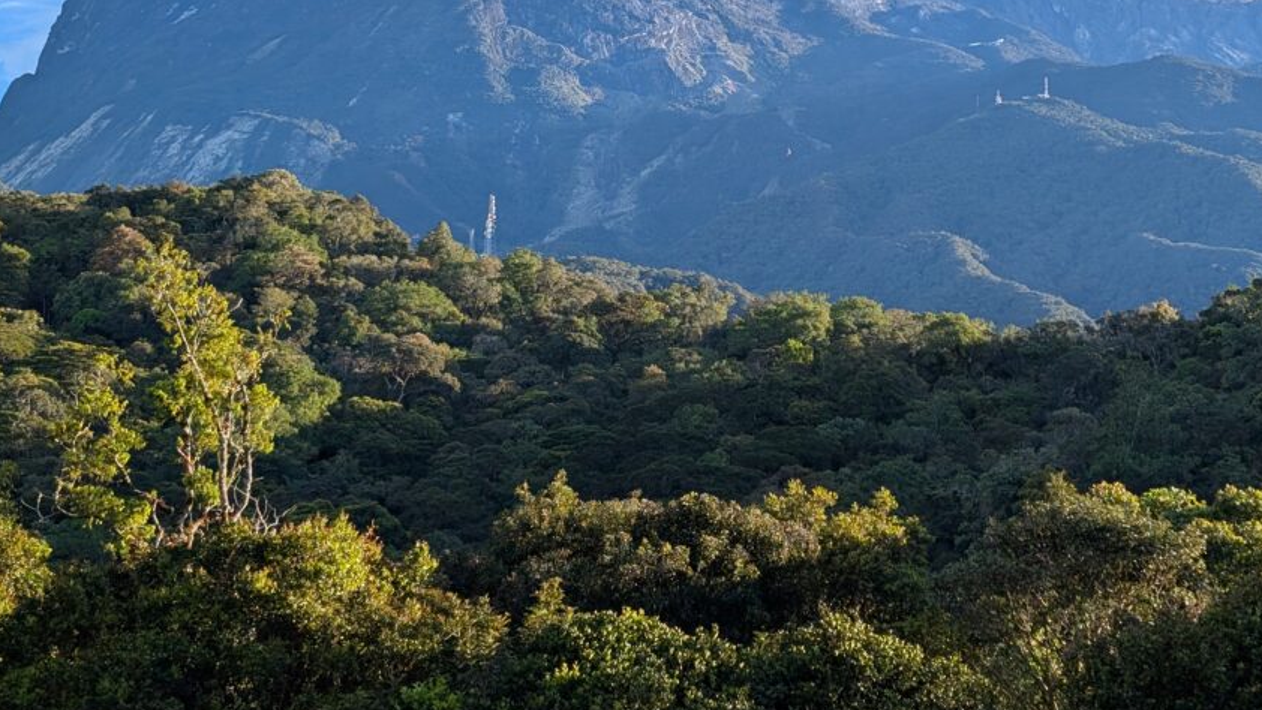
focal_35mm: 65
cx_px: 764
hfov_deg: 32.2
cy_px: 169
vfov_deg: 18.4
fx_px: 2176
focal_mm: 6.9
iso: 20
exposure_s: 1/597
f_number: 1.68
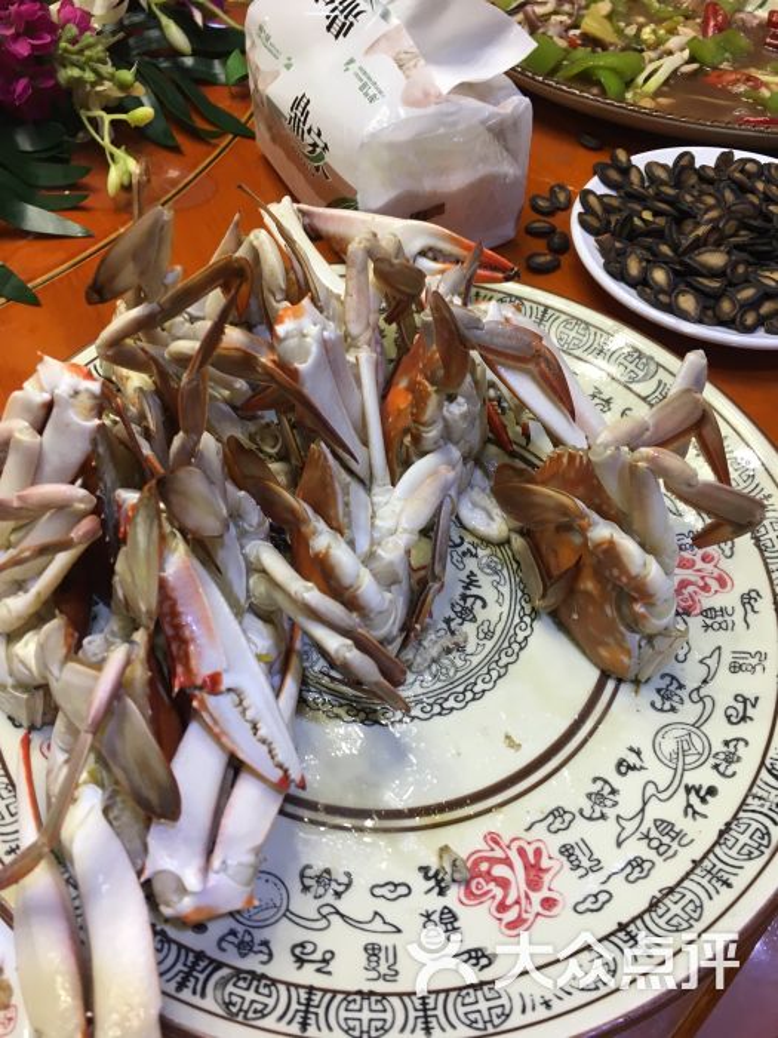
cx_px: 389
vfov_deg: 61.7
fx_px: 869
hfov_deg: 48.2
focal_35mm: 29
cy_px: 519
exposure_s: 1/33
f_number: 2.2
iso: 40
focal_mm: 4.15
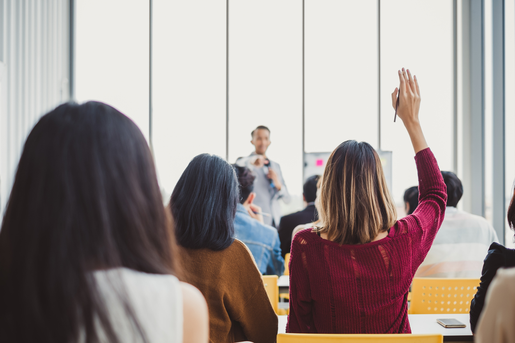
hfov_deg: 37.5
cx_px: 258
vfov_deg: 25.5
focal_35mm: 53
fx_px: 758
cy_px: 172
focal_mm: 35
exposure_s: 1/550
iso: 200
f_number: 2
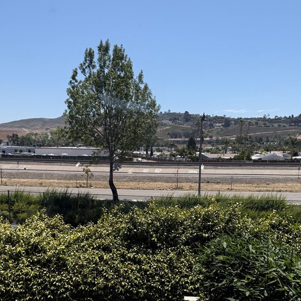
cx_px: 144
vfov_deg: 42.6
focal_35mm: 38
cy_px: 224
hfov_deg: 43.8
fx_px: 374
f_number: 1.78
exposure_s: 1/3145
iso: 80
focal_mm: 6.76
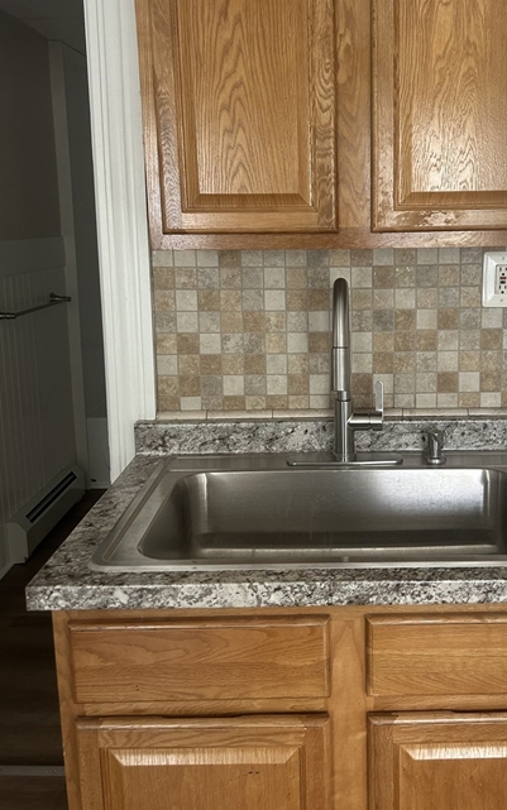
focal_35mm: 33
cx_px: 346
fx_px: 729
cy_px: 341
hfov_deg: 37.8
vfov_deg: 57.8
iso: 160
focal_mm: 5.7
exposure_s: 1/60
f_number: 1.5
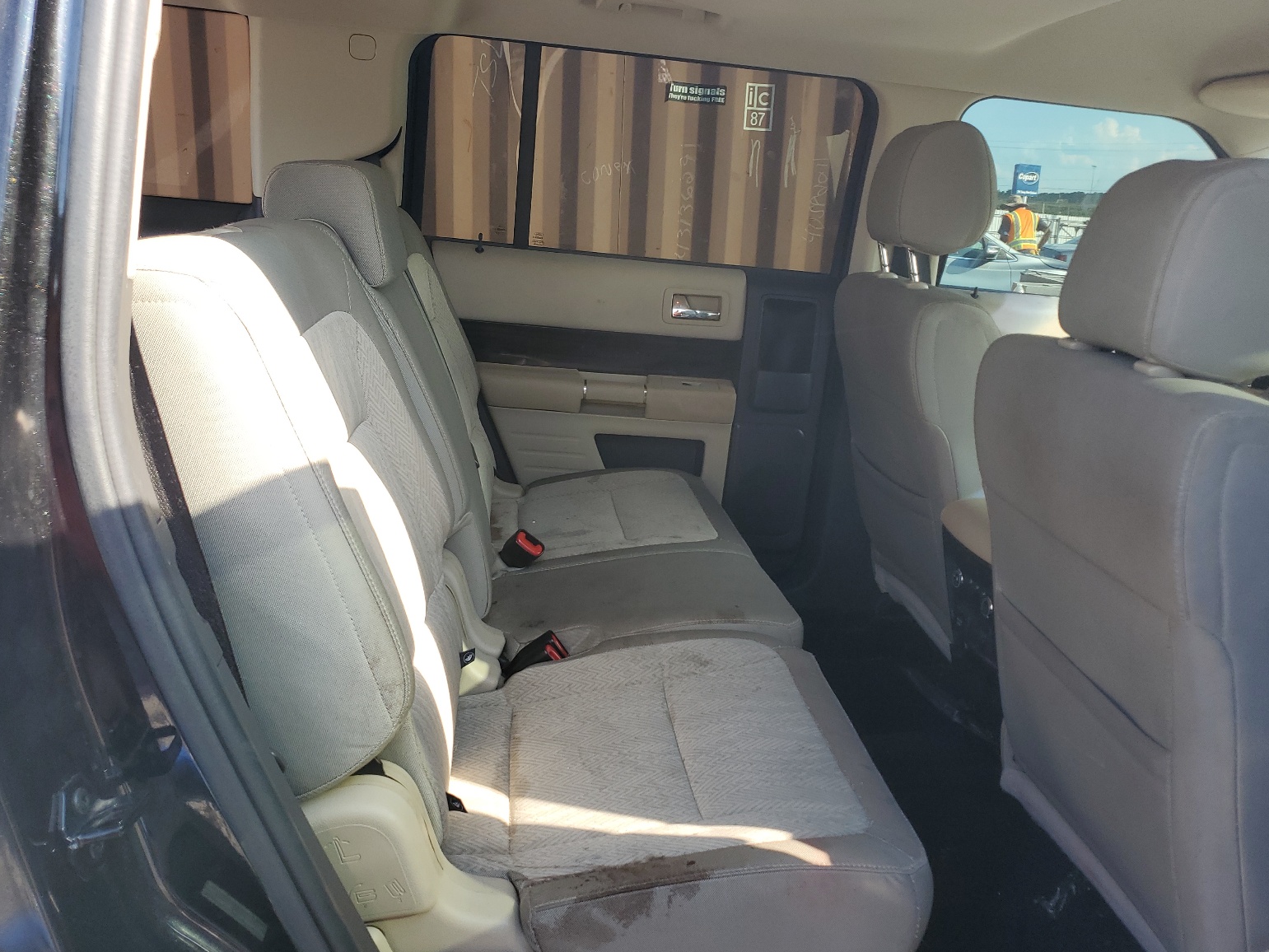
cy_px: 489
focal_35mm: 27
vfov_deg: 51.4
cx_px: 619
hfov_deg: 65.3
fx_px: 990
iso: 50
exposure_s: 1/385
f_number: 1.5
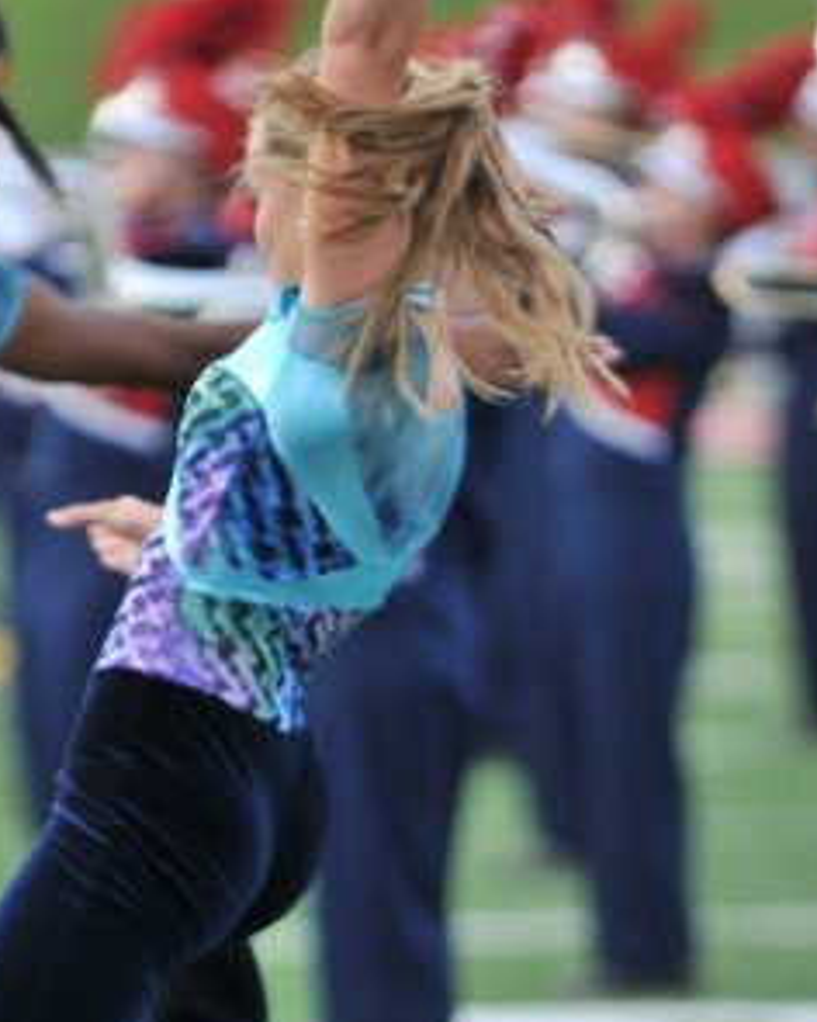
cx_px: 334
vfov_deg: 3.4
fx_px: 17289
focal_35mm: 572
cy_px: 977
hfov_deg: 2.7
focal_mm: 200
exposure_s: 1/320
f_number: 2.8
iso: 200
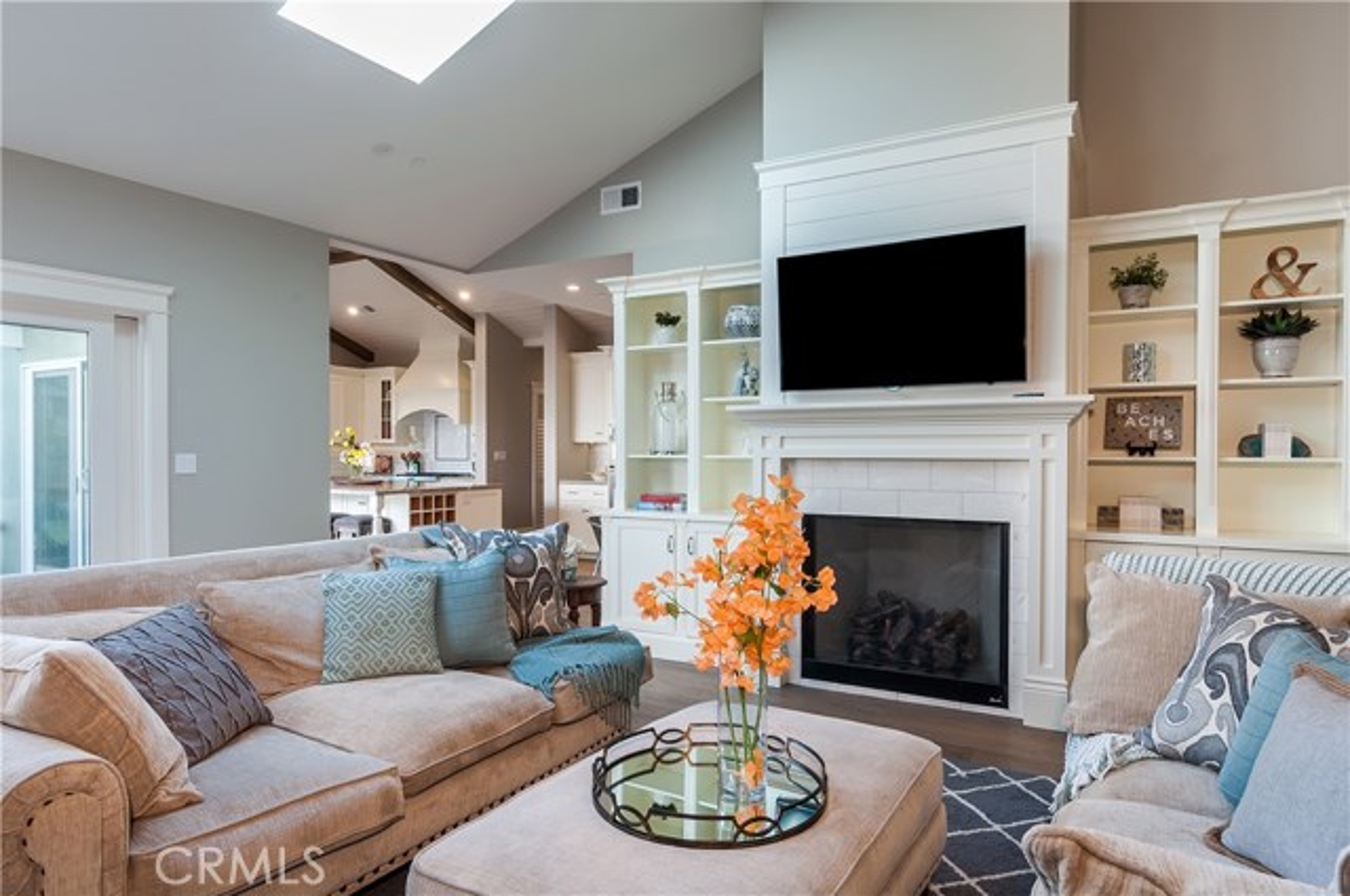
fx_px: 786
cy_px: 448
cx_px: 675
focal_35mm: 21
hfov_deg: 81.3
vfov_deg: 59.4
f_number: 14
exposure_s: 1/4
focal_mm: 14
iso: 200
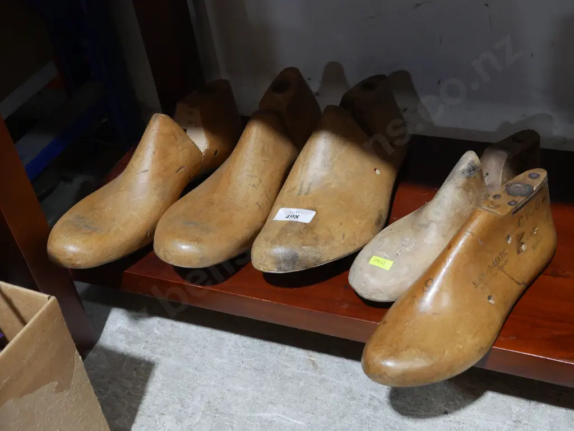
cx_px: 287
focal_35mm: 46
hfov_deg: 41.2
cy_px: 216
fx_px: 763
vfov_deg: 31.5
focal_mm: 23
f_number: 6.3
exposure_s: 1/60
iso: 1600
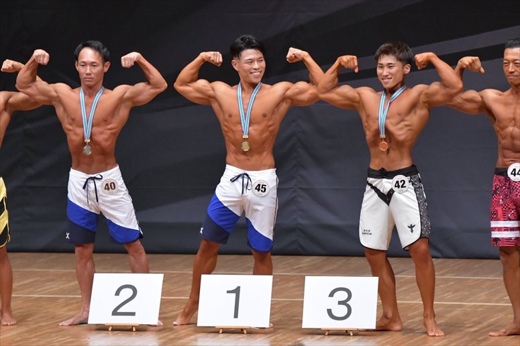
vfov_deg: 4.8
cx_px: 260
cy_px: 173
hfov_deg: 7.2
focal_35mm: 285
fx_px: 4115
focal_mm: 190
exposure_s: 1/400
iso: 6400
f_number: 5.6
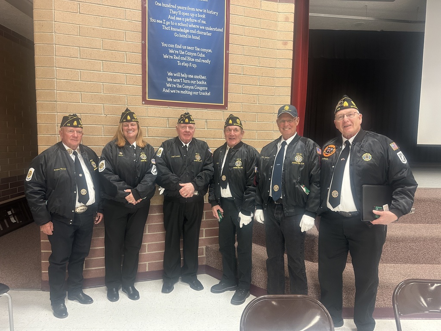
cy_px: 166
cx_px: 220
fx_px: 306
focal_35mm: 24
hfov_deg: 71.6
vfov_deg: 56.8
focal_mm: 6.86
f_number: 1.78
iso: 250
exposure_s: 1/60
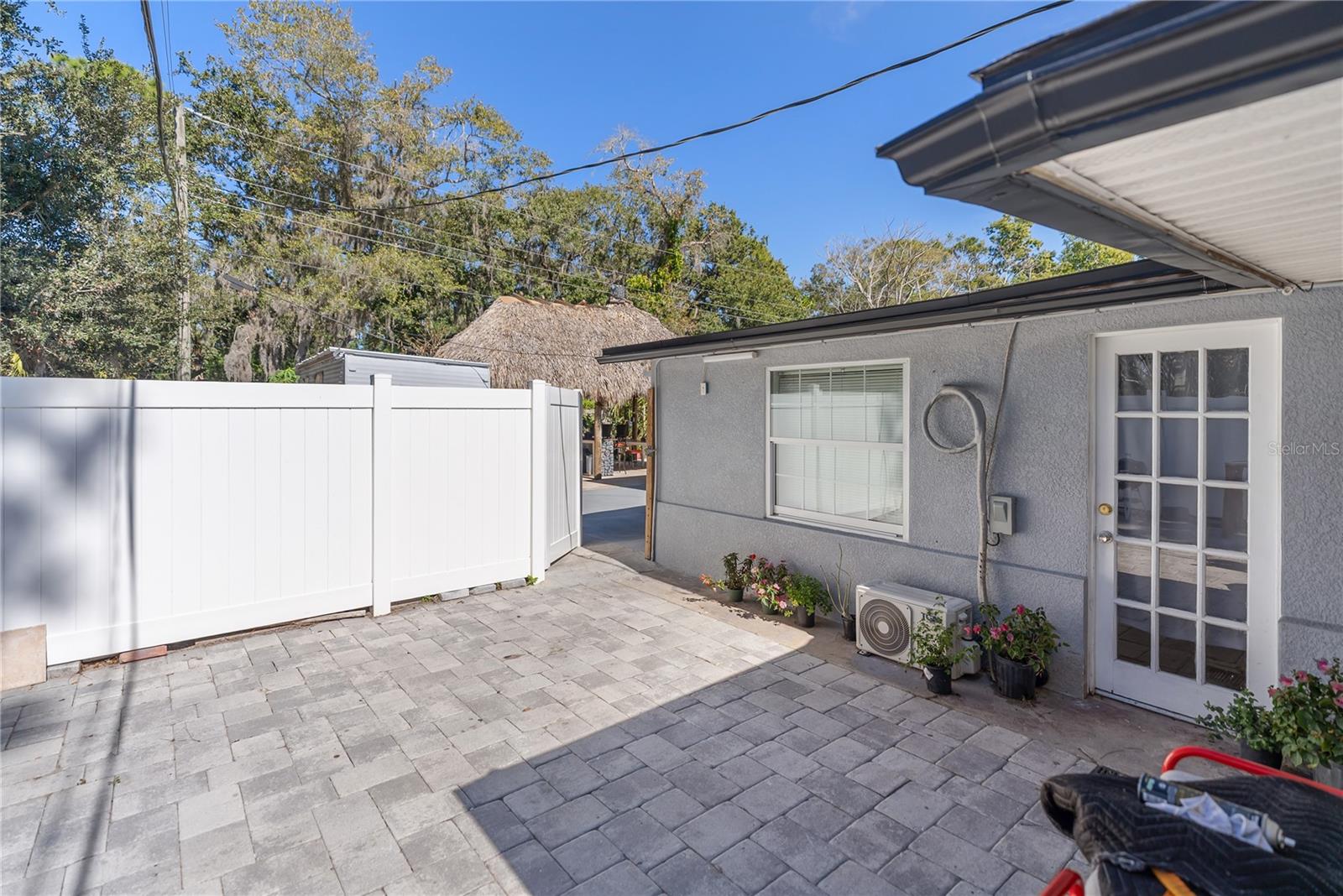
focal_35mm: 16
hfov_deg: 96.7
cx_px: 672
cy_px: 448
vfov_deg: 73.8
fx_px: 597
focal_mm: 16
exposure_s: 1/5000
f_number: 2.8
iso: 80
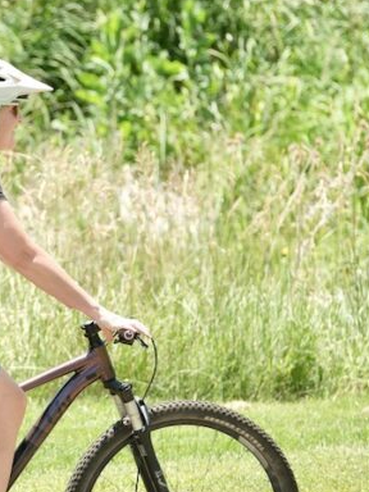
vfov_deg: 3.8
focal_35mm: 518
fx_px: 7362
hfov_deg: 2.9
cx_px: -191
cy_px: 363
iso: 125
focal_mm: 134.4
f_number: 3.6
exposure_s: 1/320
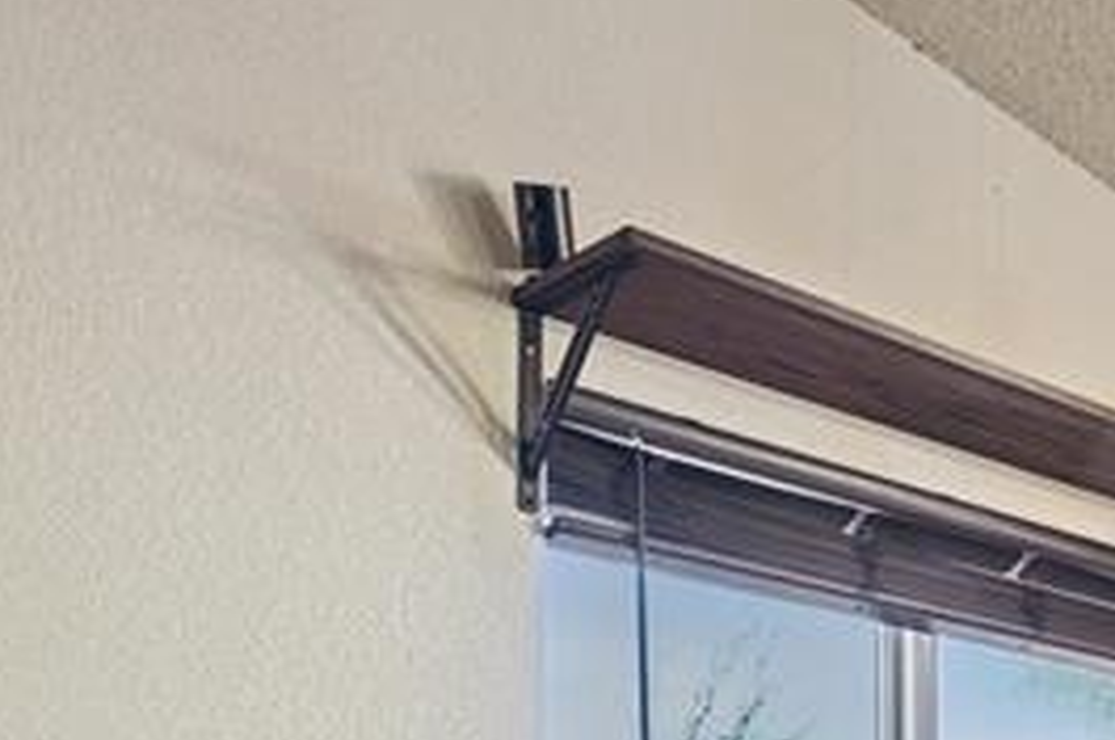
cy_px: 1064
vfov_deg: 20.4
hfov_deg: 27.5
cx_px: 1523
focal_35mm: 58
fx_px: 1794
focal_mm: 15
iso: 100
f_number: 11
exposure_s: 1
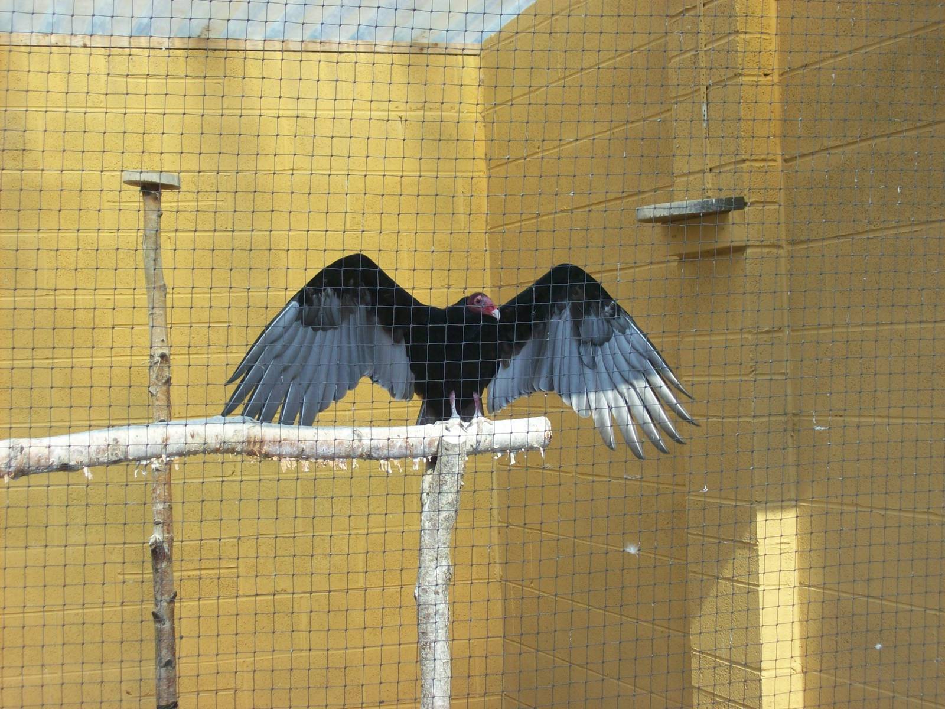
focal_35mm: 70
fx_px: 1911
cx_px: 472
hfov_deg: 27.8
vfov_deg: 21.0
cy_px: 354
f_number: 3.8
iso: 80
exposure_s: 1/474
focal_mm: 11.6
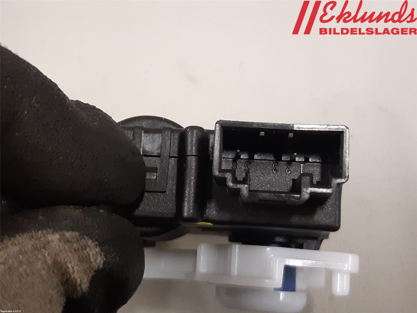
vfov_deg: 53.1
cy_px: 156
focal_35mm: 26
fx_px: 313
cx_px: 208
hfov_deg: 67.3
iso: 250
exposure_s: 1/50
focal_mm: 3.93
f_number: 1.7
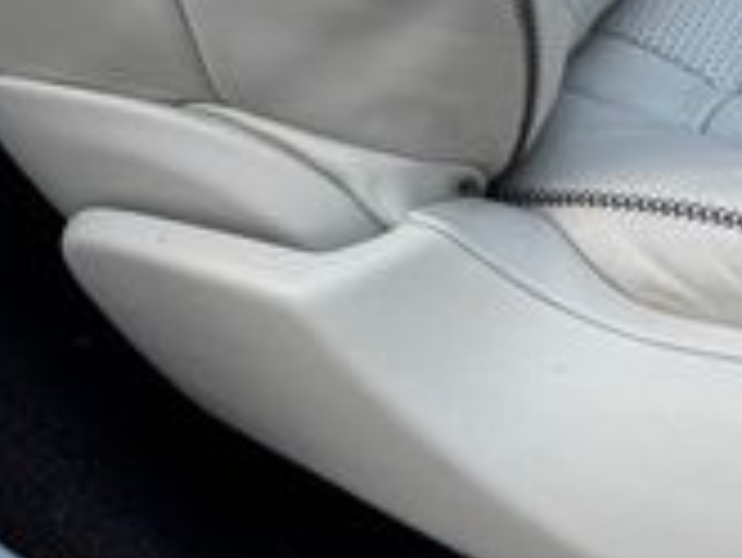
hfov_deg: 17.8
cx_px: 1250
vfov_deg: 15.9
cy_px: 171
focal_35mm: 93
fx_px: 1995
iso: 80
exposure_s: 1/484
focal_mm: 6.76
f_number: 1.78
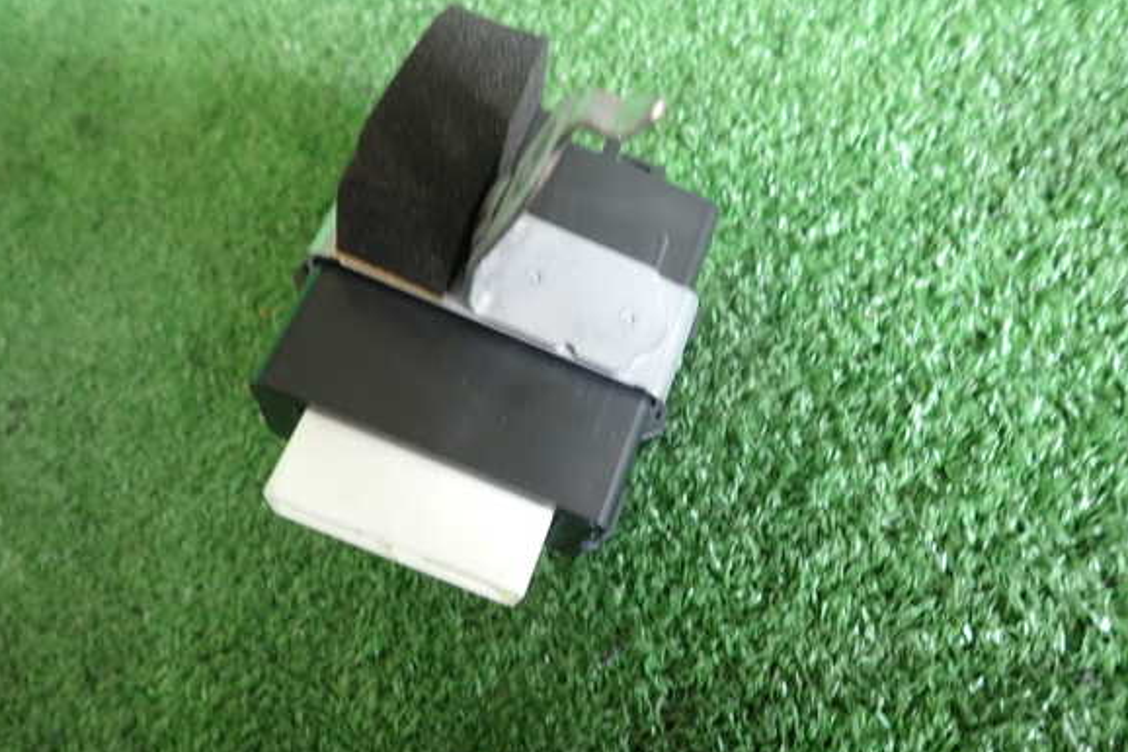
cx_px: 564
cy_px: 371
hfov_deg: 67.4
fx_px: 846
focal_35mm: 27
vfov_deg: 47.9
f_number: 2
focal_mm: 4.5
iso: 200
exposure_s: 1/30
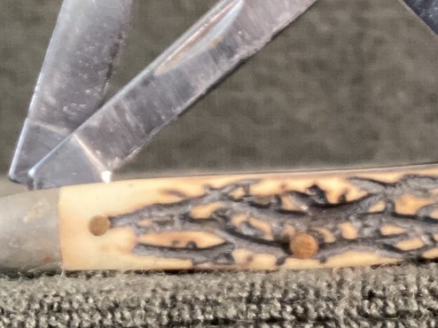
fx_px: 1201
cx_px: 380
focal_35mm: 95
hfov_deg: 20.3
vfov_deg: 15.5
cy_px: 129
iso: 400
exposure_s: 1/40
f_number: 2.4
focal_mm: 3.3
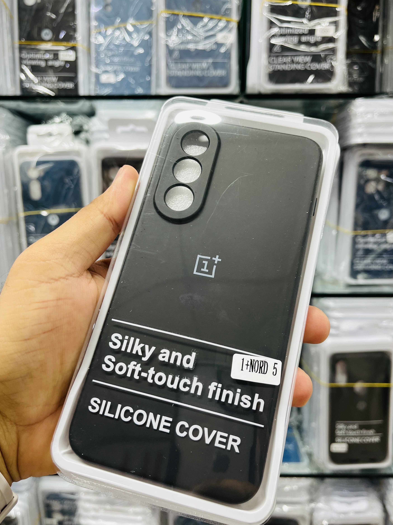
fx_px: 424
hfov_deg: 49.7
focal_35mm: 28
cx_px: 207
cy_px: 254
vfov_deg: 63.4
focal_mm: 5.1
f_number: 1.6
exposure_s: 1/100
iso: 80
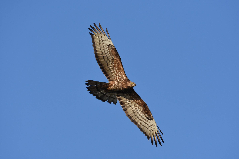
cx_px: 120
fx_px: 5975
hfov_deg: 2.3
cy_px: 80
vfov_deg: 1.5
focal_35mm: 900
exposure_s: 1/1600
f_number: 10
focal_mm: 600
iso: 800
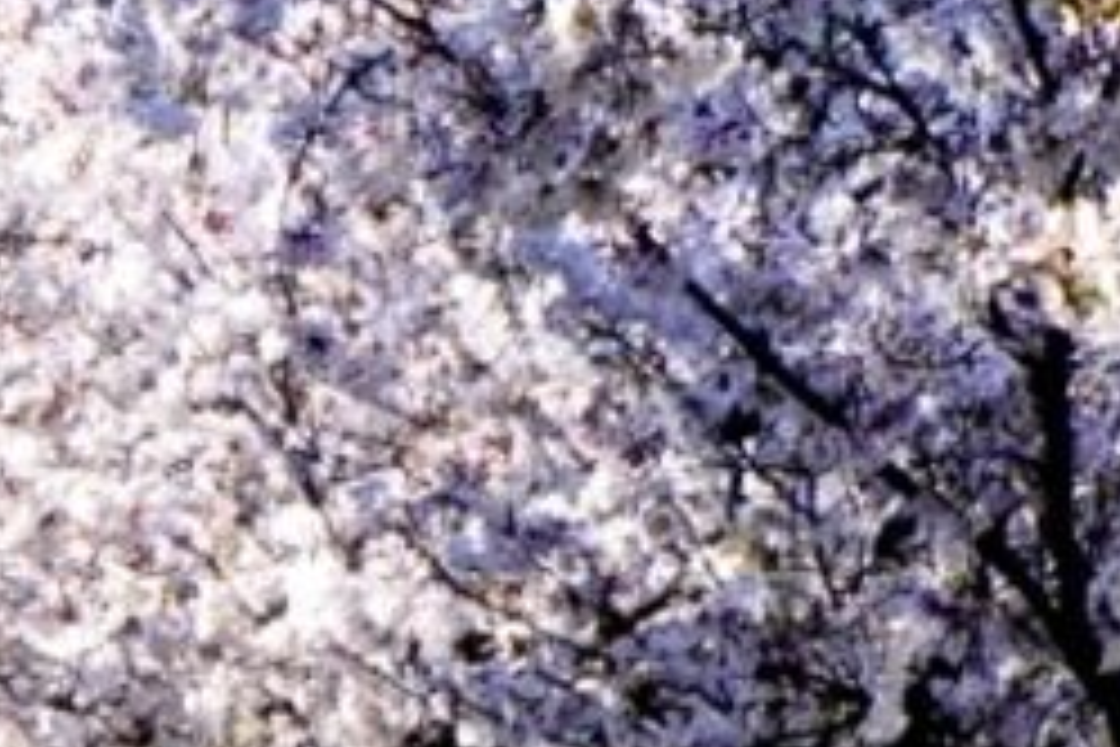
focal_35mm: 386
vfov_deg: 3.6
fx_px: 12008
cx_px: -1133
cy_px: 407
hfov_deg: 5.2
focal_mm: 50
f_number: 5.6
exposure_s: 1/2500
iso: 800
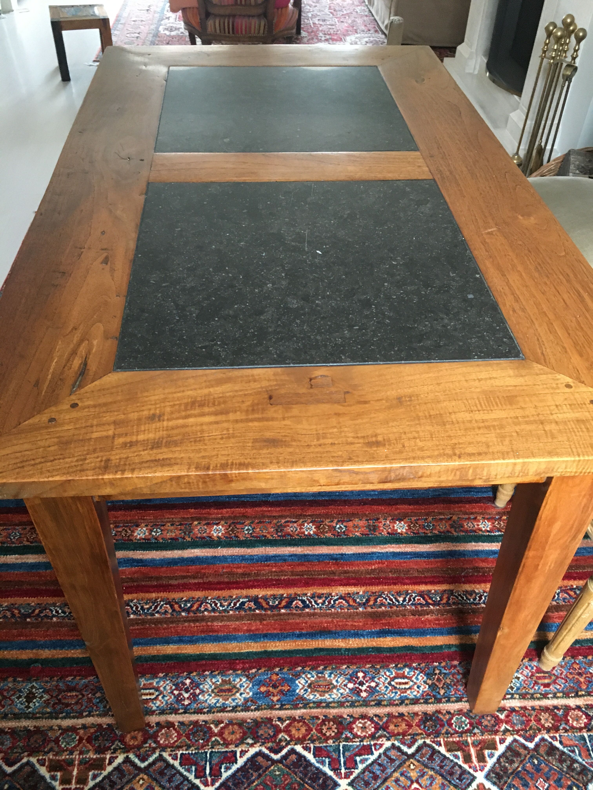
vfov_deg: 61.7
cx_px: 296
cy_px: 395
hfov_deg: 48.2
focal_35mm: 29
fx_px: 662
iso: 200
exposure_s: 1/17
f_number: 2.2
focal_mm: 4.15
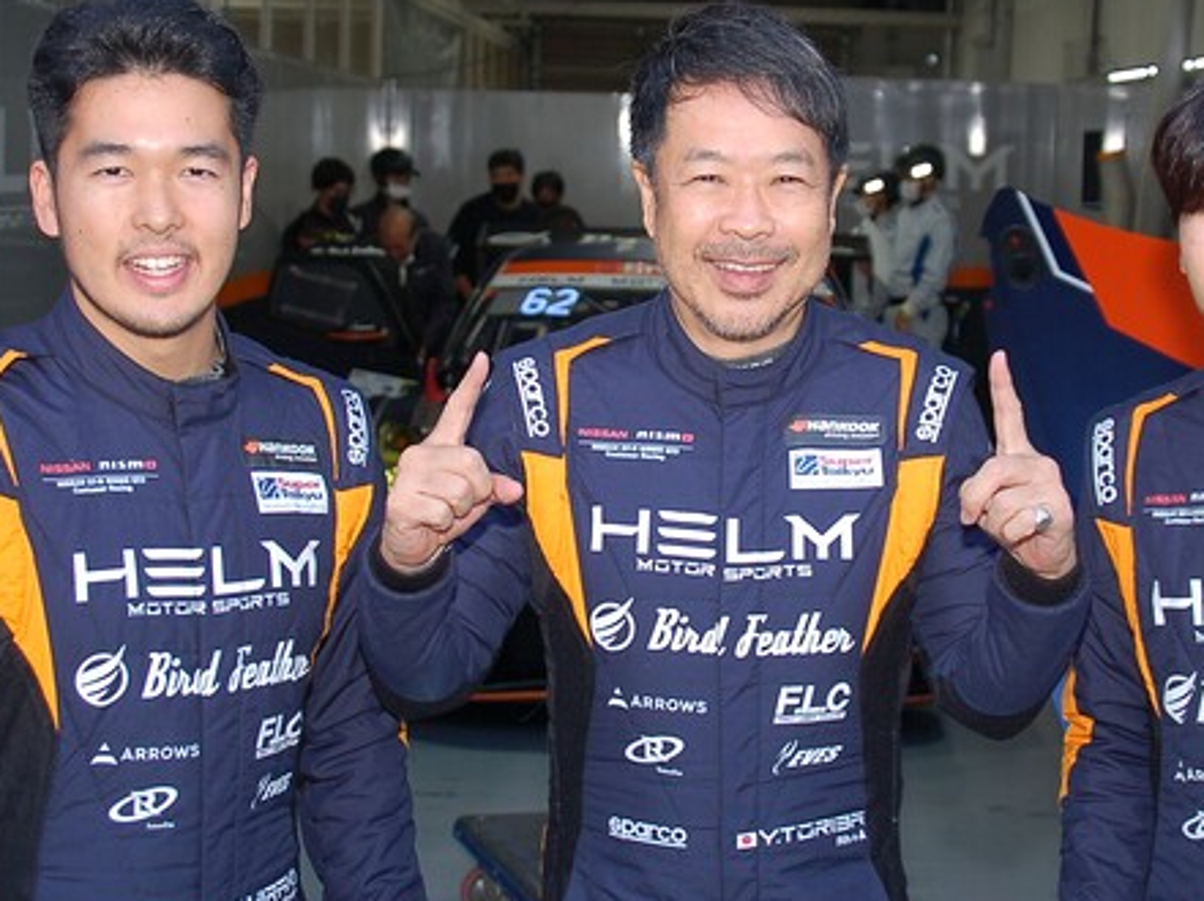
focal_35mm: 66
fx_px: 2294
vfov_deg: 22.2
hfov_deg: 29.4
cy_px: 445
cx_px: 683
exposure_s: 1/60
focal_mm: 28
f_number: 4
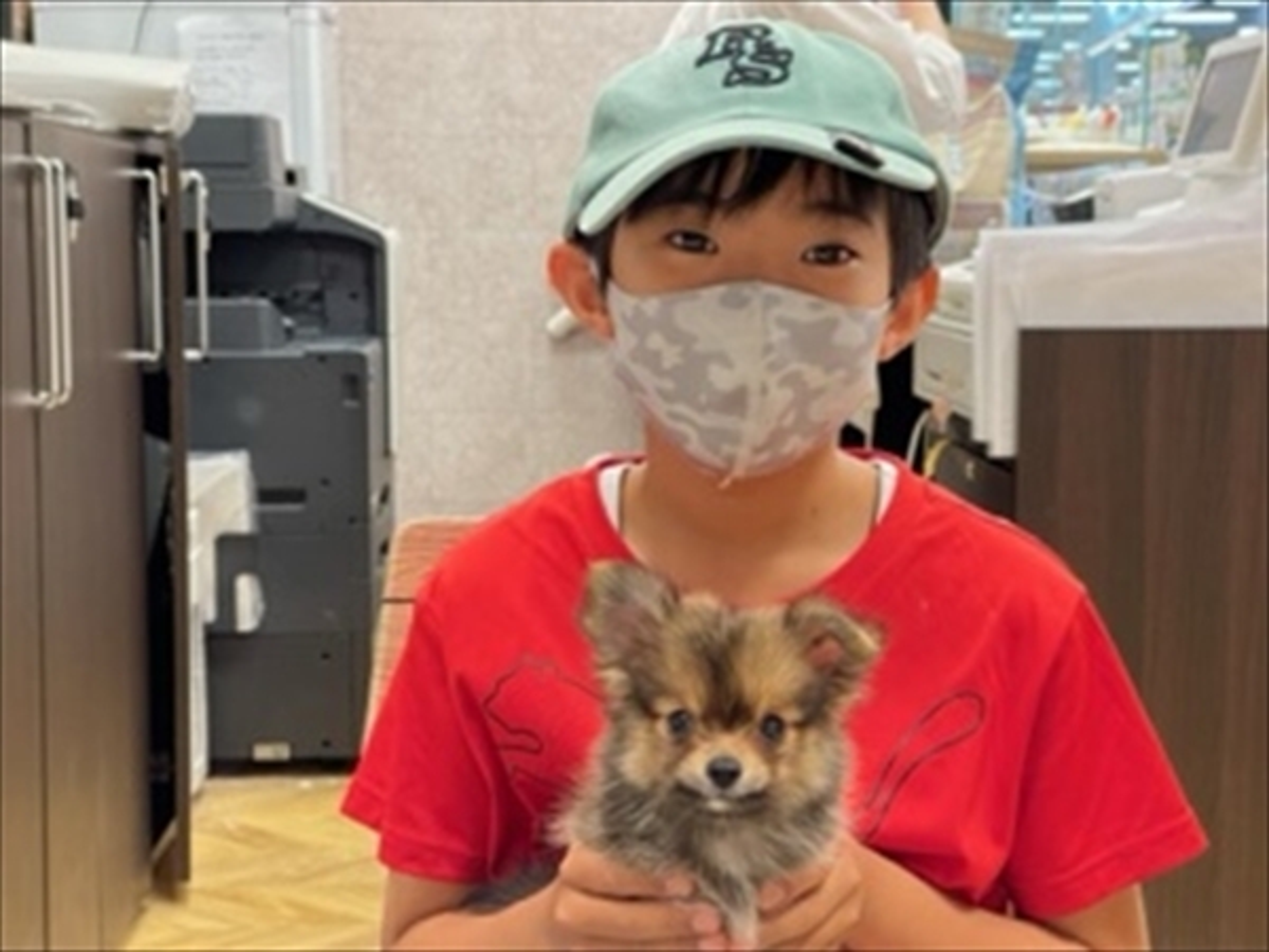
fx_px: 2346
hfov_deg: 30.3
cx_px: 634
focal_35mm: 64
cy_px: 476
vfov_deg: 22.9
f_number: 2.2
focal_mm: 7.5
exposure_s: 1/50
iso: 125
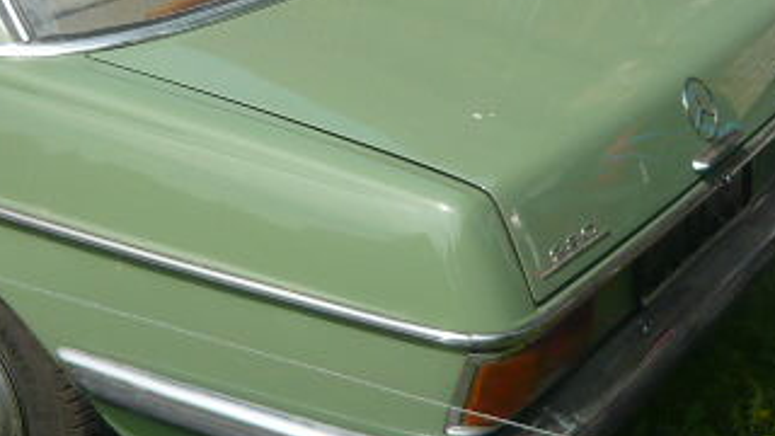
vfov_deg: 16.5
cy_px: 19
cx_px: 249
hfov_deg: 29.1
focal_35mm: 72
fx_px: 1480
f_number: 8
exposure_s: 1/250
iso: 100
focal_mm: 5.5
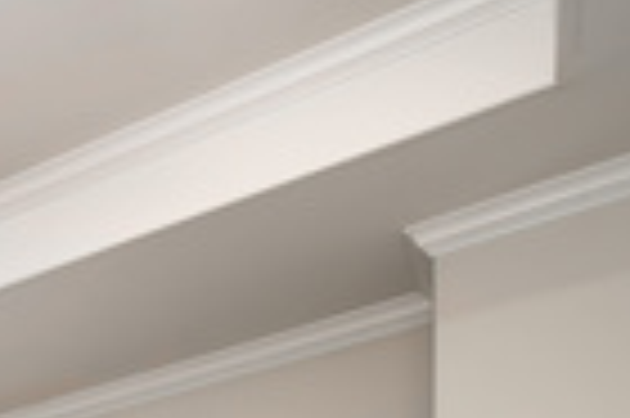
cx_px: -477
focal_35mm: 64
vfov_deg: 15.2
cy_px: 924
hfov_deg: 21.6
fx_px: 1119
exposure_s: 1/200
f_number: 5
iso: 320
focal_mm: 14
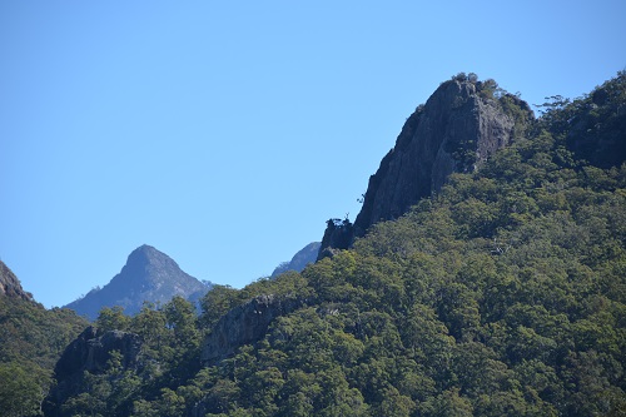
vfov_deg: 6.1
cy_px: 208
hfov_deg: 9.2
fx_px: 3911
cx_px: 313
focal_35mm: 225
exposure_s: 1/640
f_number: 6.3
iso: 200
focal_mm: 150
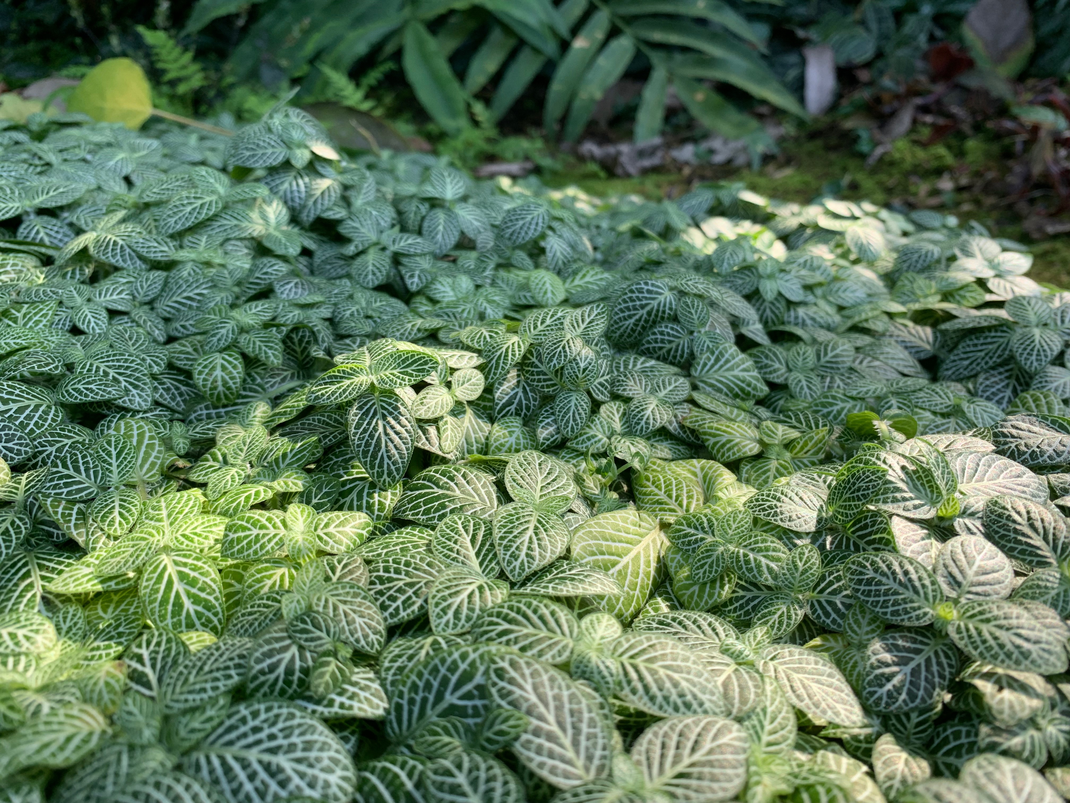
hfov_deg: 67.3
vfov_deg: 53.1
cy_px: 402
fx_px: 804
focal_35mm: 26
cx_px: 535
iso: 32
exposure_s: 1/121
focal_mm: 4.25
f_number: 1.8
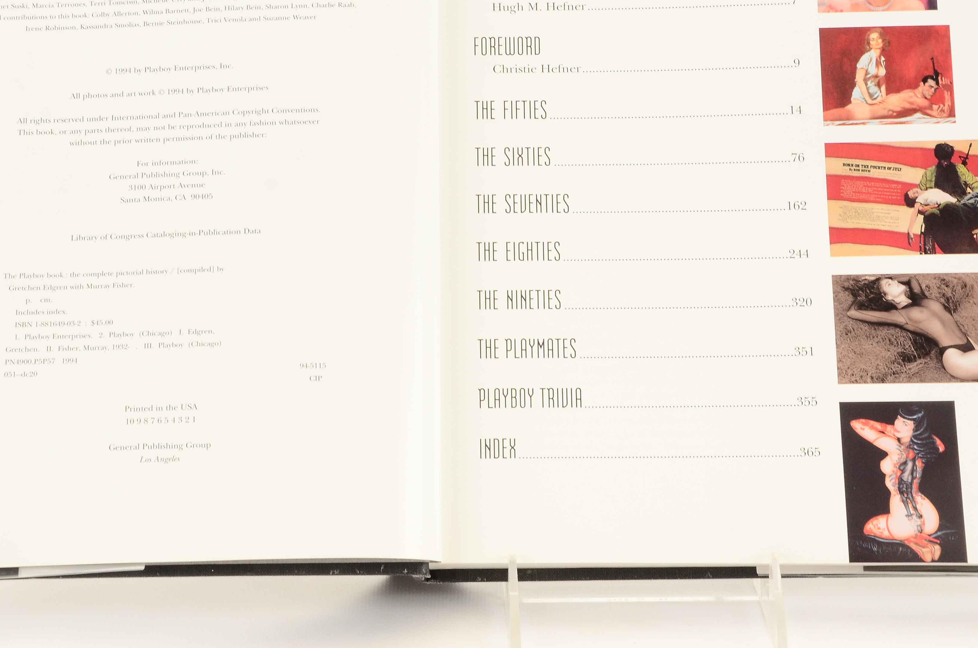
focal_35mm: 86
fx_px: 2331
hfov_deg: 23.7
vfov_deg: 15.8
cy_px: 188
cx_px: 437
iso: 400
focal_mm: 38
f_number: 11
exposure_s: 1/80
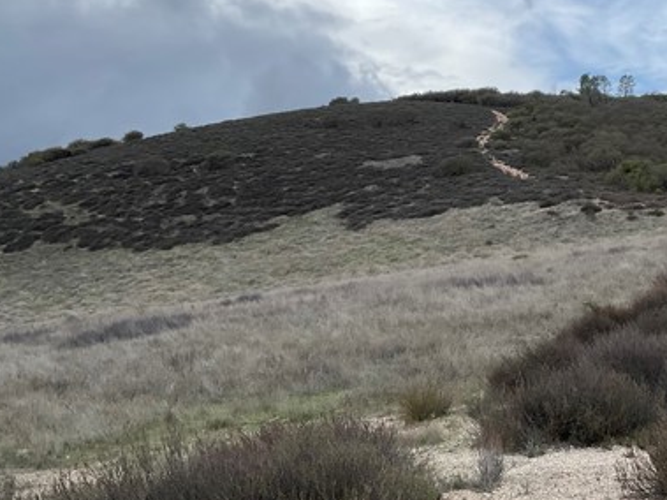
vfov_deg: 29.7
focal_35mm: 49
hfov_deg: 38.4
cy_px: 245
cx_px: 456
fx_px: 944
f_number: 1.8
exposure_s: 1/1279
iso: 16
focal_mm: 3
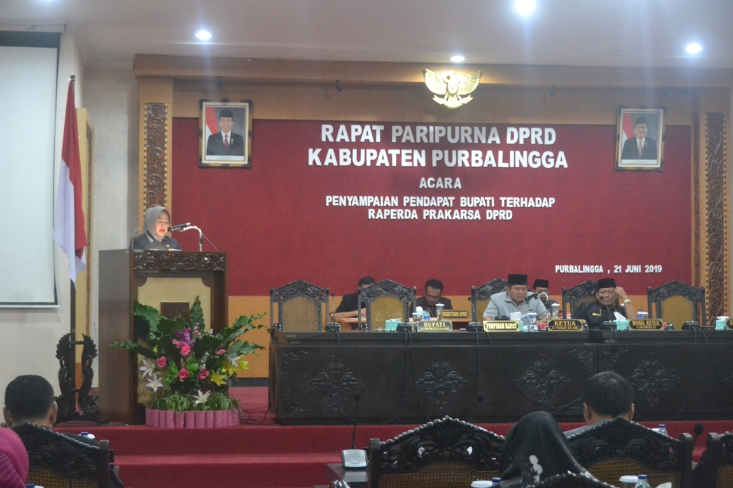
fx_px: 1283
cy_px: 244
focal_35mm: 63
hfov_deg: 31.9
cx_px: 366
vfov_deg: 21.6
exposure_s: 1/15
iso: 3200
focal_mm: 42
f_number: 4.5
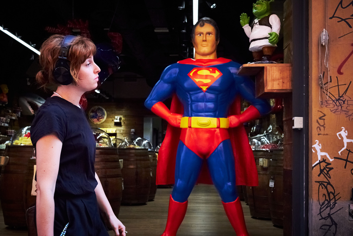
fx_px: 402
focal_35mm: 41
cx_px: 176
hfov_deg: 47.4
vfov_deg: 32.6
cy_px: 118
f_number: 8
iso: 4000
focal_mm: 27
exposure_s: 1/1000
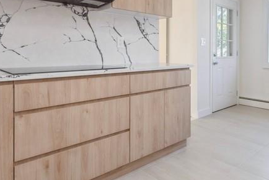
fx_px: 217
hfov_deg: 61.1
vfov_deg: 43.9
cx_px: 192
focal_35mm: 29
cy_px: 51
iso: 250
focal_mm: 14
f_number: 11
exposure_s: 1/60
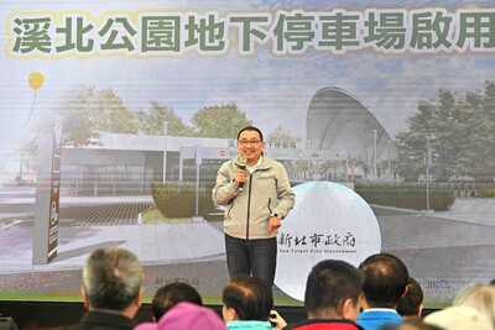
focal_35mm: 120
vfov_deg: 11.4
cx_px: 248
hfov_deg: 17.1
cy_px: 165
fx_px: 1651
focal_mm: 120
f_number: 7.1
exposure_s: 1/250
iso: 1100
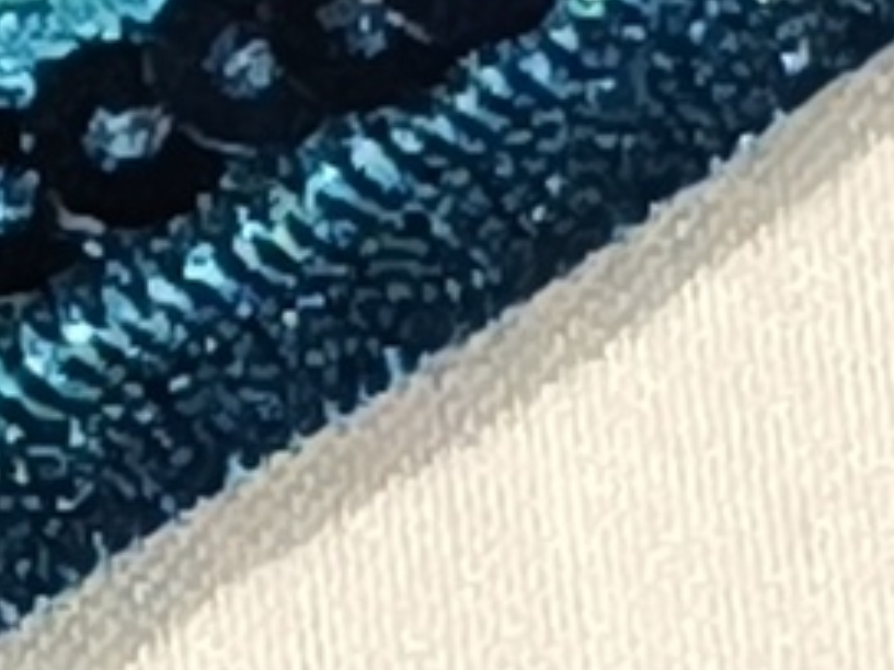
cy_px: 207
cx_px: -1604
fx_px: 12474
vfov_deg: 3.1
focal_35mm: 483
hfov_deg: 4.0
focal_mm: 6.57
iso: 2000
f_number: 1.6
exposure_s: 1/3805
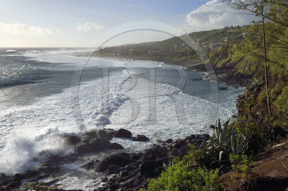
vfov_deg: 41.0
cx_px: 144
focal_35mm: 32
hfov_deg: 58.8
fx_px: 256
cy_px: 96
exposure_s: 1/640
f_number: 11
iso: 200
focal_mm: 32
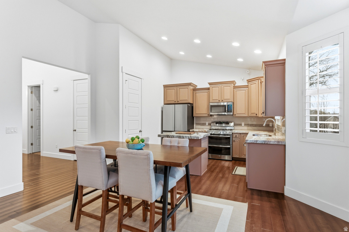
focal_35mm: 18
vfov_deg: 66.2
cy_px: 116
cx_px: 174
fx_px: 178
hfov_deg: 88.8
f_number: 8
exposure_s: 1/160
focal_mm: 18.4
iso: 640
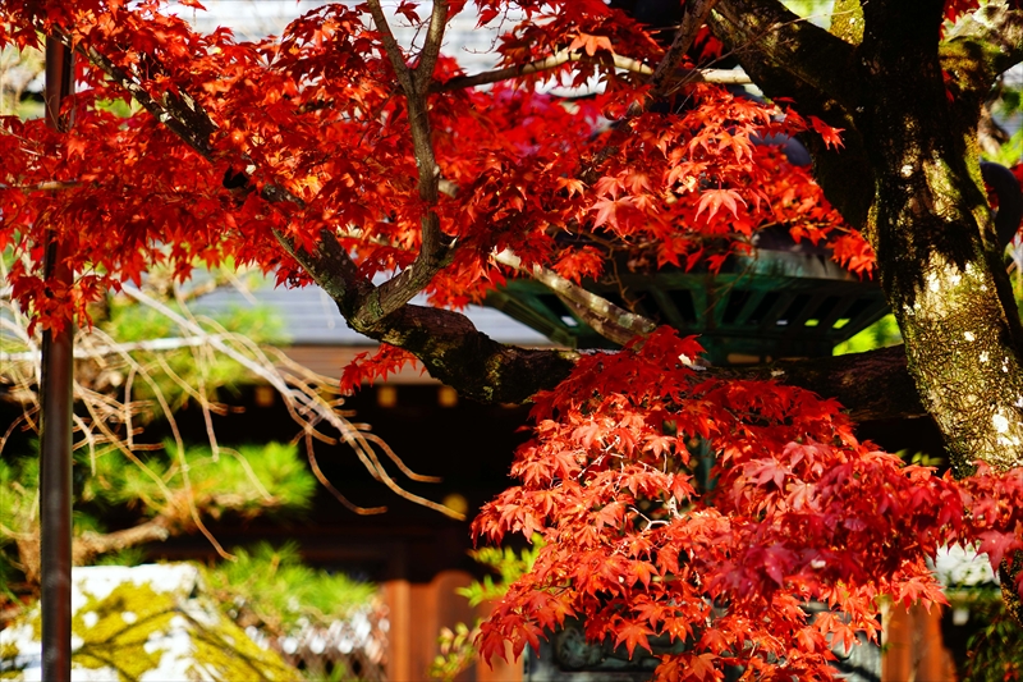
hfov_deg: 8.6
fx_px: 6818
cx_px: 512
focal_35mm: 240
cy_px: 341
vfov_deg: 5.7
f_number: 6.3
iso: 200
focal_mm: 240
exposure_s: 1/250
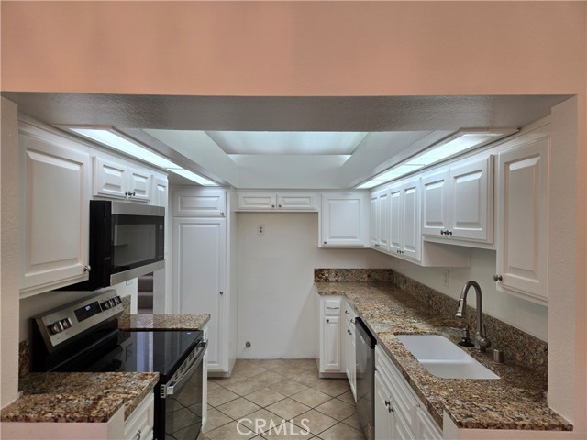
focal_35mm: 23
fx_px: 390
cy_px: 220
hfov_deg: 73.9
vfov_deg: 58.9
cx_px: 294
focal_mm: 5.4
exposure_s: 1/120
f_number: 1.8
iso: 64
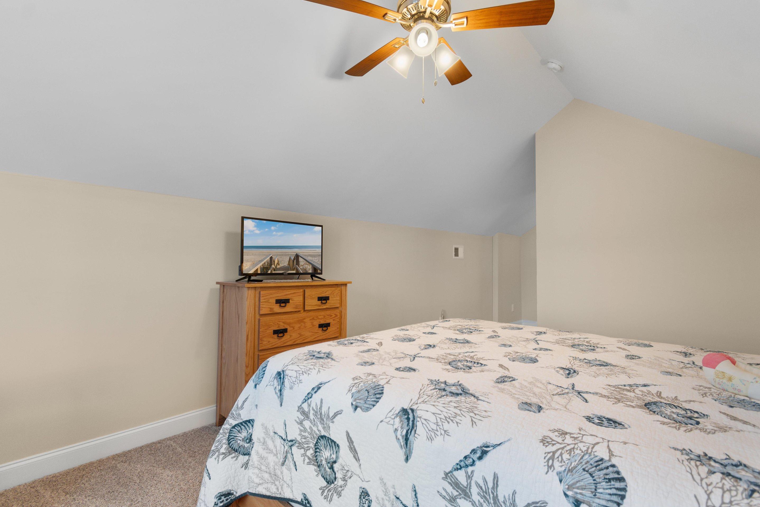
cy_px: 257
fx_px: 338
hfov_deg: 96.7
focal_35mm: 16
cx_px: 380
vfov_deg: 73.7
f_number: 4.5
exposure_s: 1/13
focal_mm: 10
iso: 100
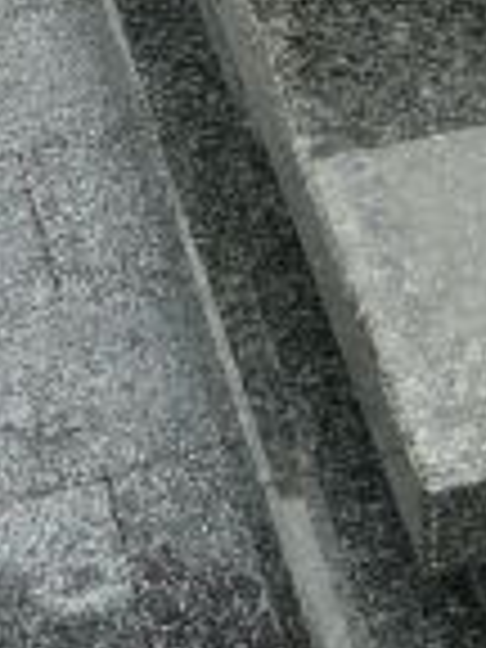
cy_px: -706
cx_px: 670
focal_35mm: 156
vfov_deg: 11.3
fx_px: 2920
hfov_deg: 9.3
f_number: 2.8
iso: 80
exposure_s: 1/160
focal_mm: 5.2
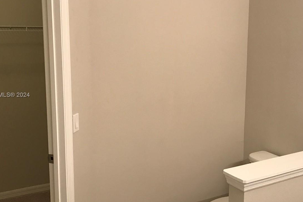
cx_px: 164
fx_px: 362
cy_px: 95
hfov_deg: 45.4
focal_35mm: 43
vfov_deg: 31.2
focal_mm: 3.99
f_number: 1.8
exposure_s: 1/20
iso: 40
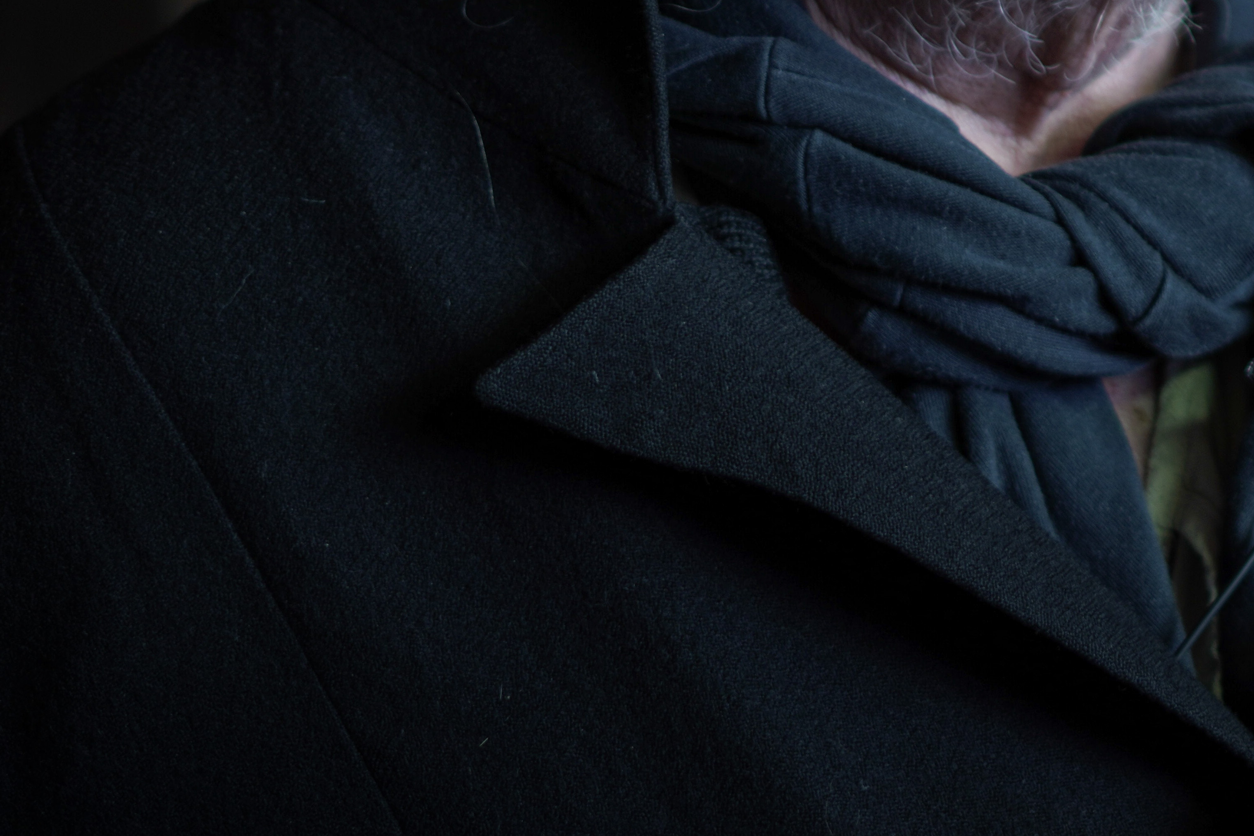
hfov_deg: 13.0
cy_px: -229
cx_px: 1301
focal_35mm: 155
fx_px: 5399
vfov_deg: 8.7
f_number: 1.8
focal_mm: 50
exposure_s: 1/200
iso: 100
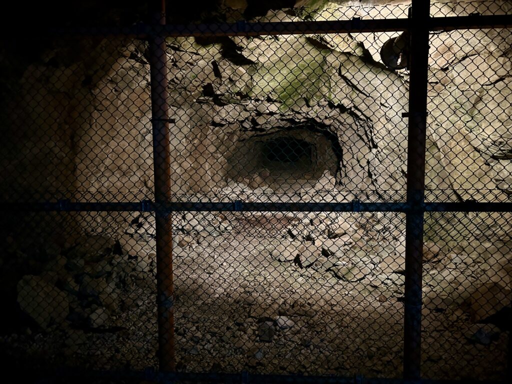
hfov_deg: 67.3
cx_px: 256
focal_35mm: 26
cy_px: 192
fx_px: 385
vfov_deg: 53.1
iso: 800
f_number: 1.5
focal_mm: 5.7
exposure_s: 1/30
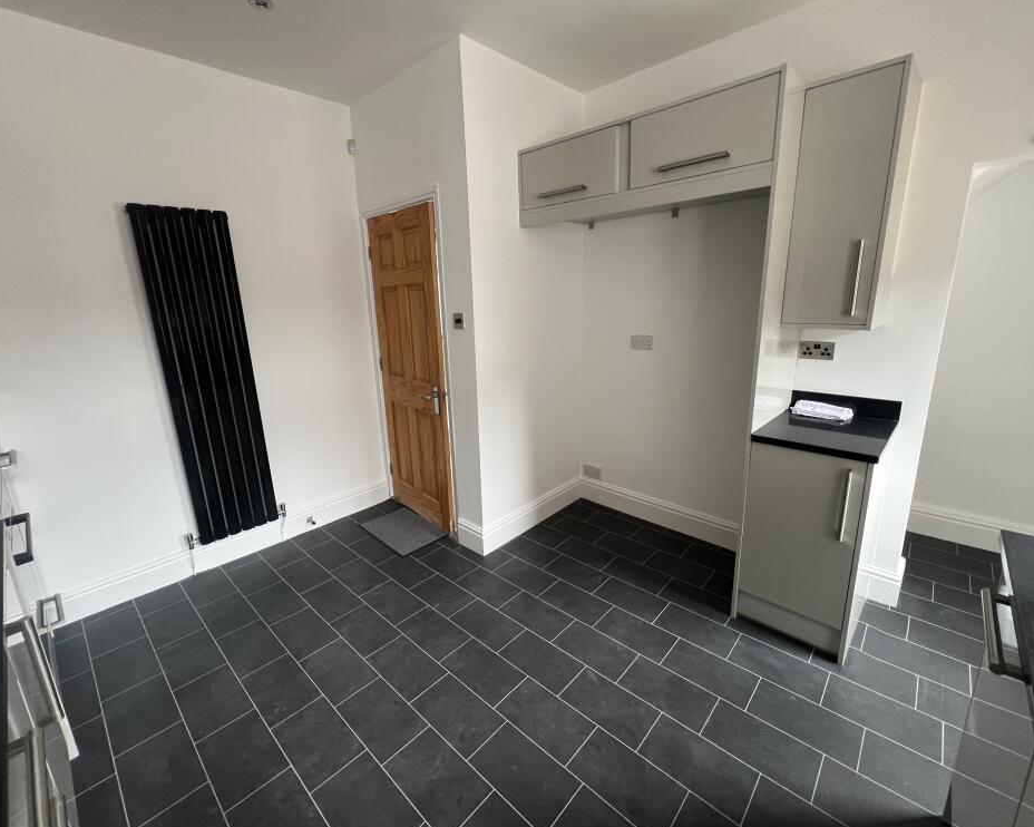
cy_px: 407
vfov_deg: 88.0
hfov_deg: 100.7
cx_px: 519
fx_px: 428
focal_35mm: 14
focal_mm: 1.57
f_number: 1.8
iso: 250
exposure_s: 1/70
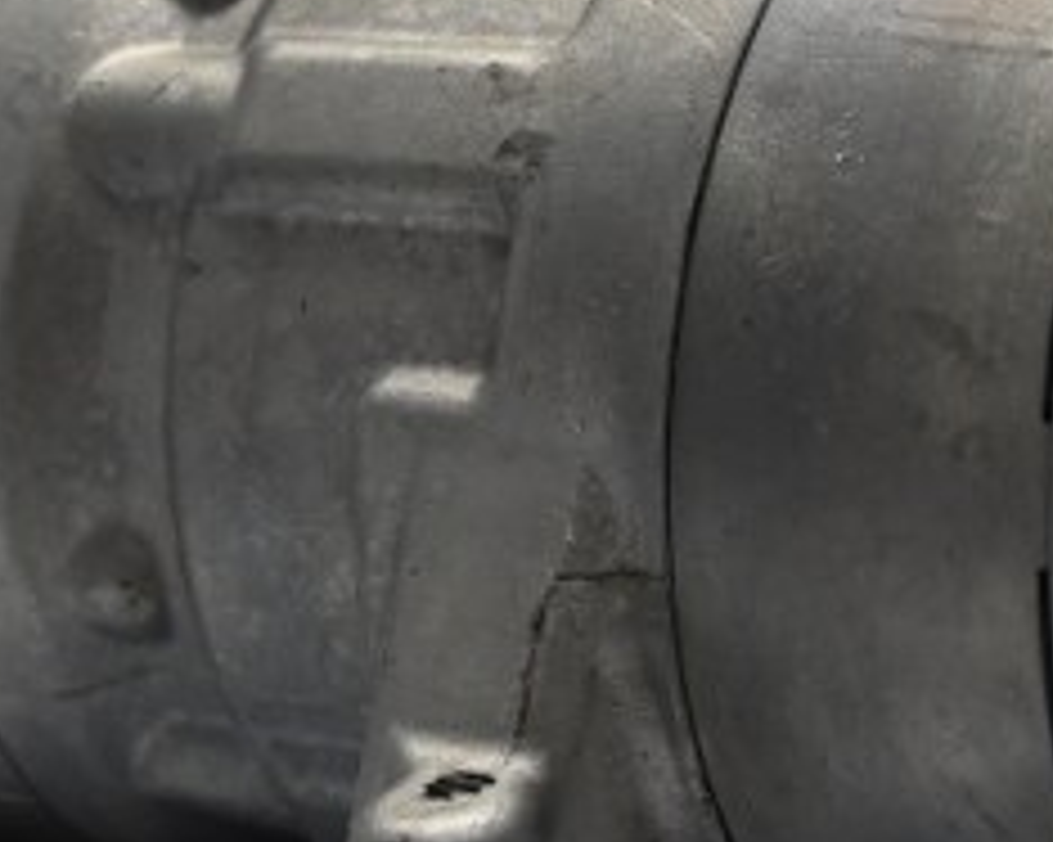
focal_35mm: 140
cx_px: 468
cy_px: 407
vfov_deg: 11.1
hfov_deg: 13.8
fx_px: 4349
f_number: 4.8
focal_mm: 29
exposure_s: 1/125
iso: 1000
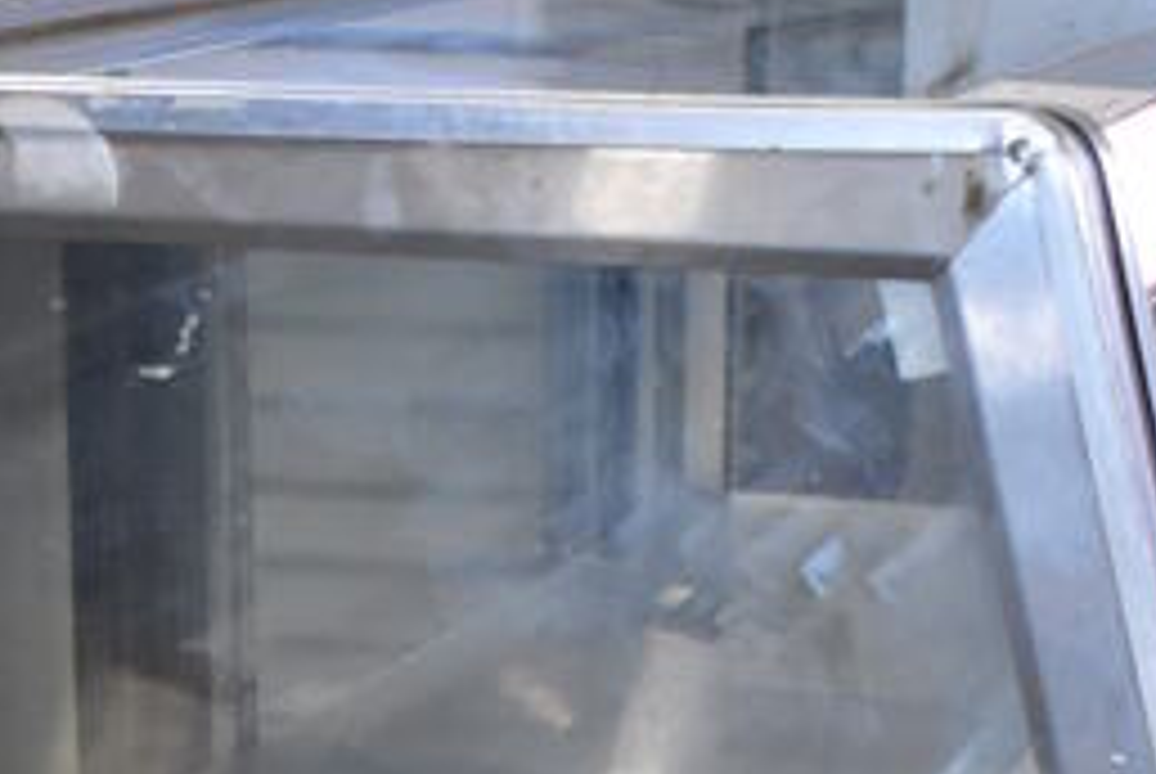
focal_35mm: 144
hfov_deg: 14.2
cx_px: 468
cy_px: 1793
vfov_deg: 8.8
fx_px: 4622
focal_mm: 27
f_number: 4
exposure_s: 1/125
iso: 1600
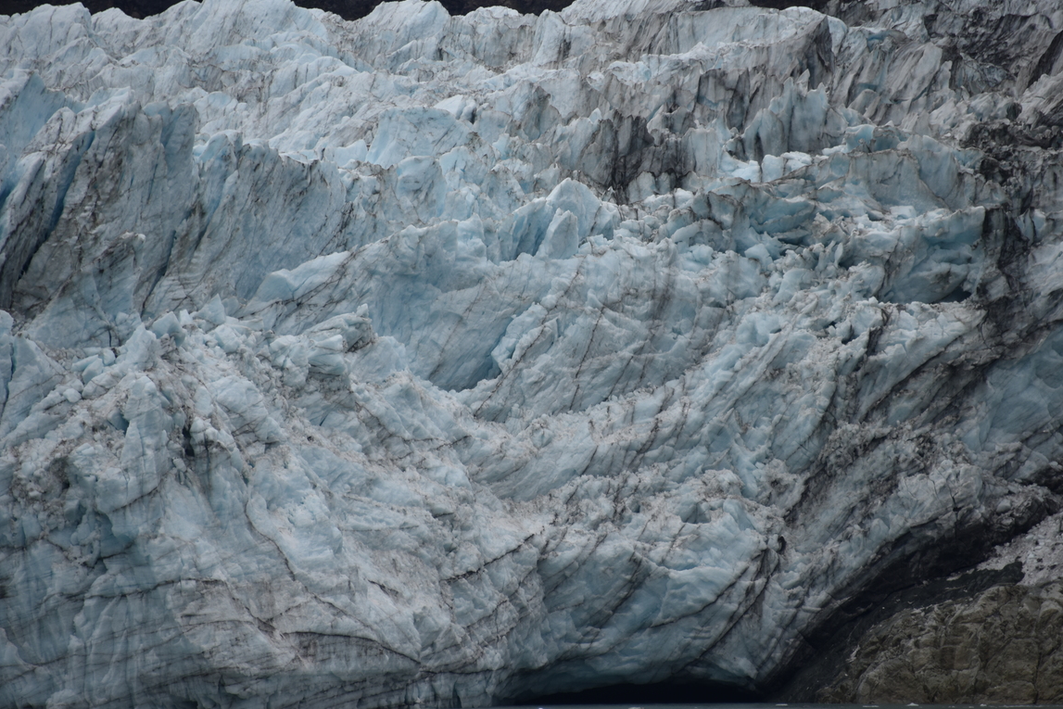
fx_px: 8239
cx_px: 562
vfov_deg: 4.9
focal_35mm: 279
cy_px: 334
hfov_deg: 7.4
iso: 220
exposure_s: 1/500
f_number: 5.6
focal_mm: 250
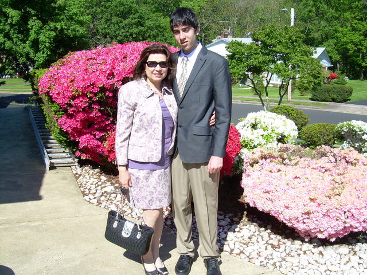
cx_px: 184
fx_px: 403
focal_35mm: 38
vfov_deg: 37.7
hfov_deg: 49.0
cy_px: 138
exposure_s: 1/297
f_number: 4.6
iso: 50
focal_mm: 6.3
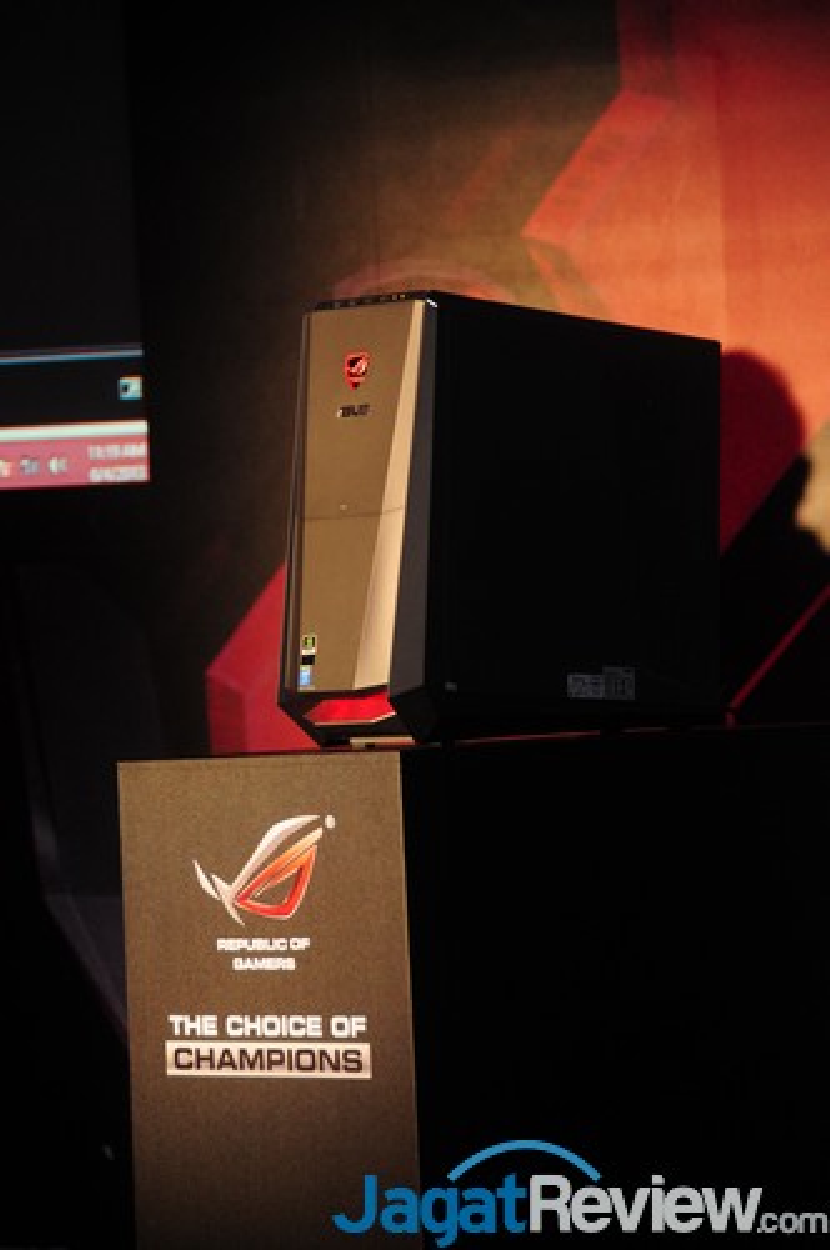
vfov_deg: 13.1
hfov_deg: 8.7
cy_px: 625
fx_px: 5462
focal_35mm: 158
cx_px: 415
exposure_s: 1/60
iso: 1250
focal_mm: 105
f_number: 5.3
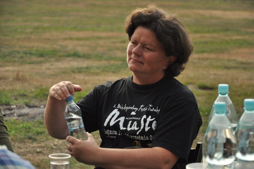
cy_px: 84
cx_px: 127
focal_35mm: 138
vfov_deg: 9.9
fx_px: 972
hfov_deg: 14.9
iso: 1250
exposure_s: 1/4000
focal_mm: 92
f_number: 5.6
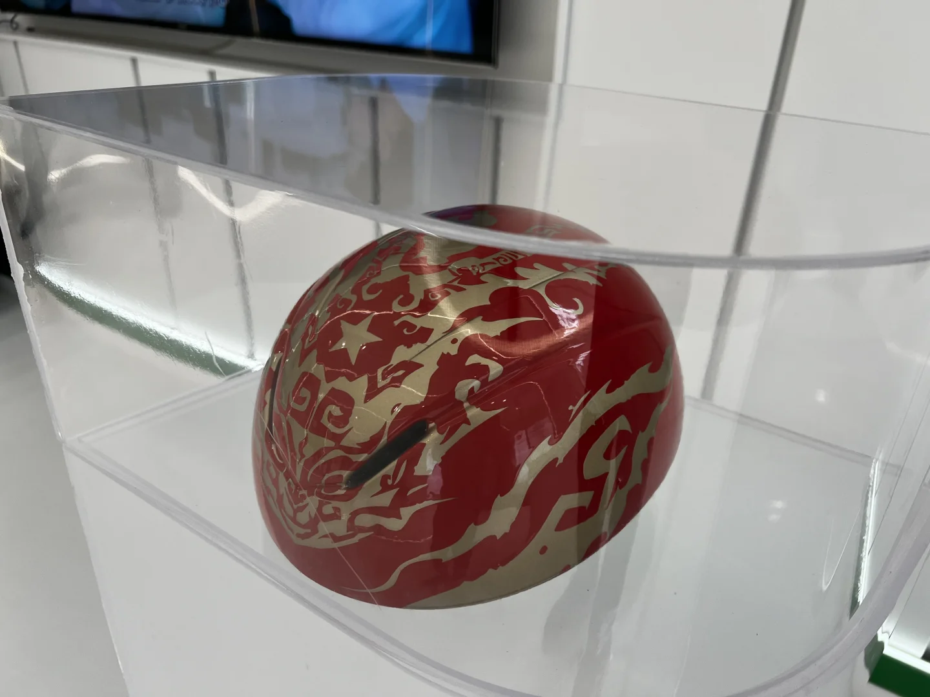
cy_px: 348
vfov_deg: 53.1
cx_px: 465
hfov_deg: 67.3
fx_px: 699
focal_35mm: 26
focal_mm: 5.7
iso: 40
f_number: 1.5
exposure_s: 1/157
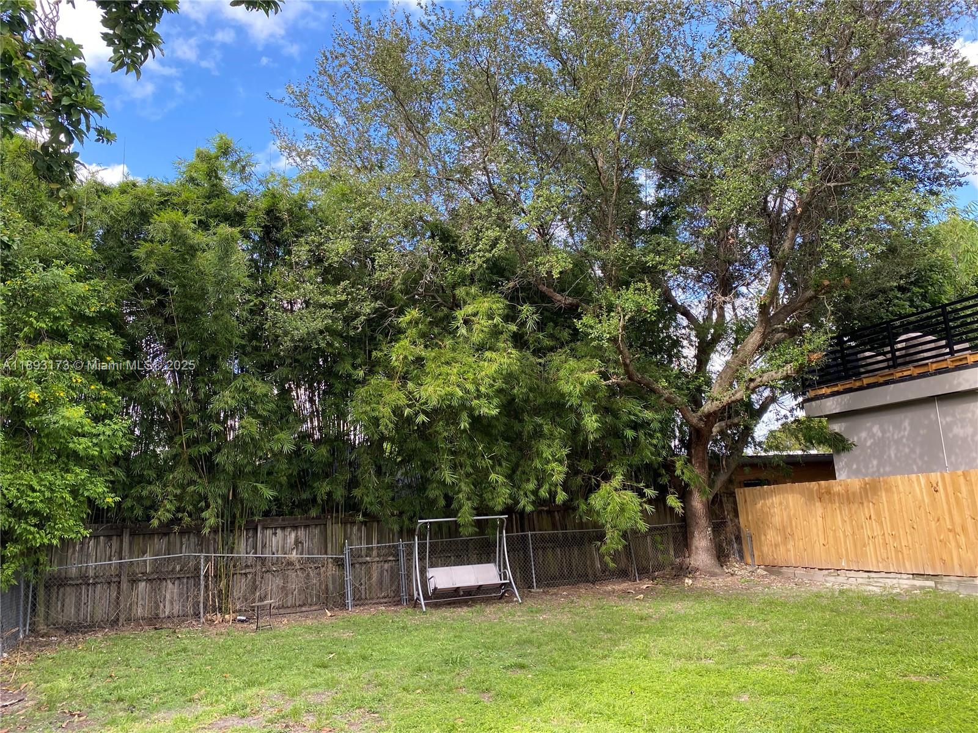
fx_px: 735
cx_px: 489
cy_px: 366
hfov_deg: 67.3
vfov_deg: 53.1
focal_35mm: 26
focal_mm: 4.25
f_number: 1.8
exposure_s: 1/279
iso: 32
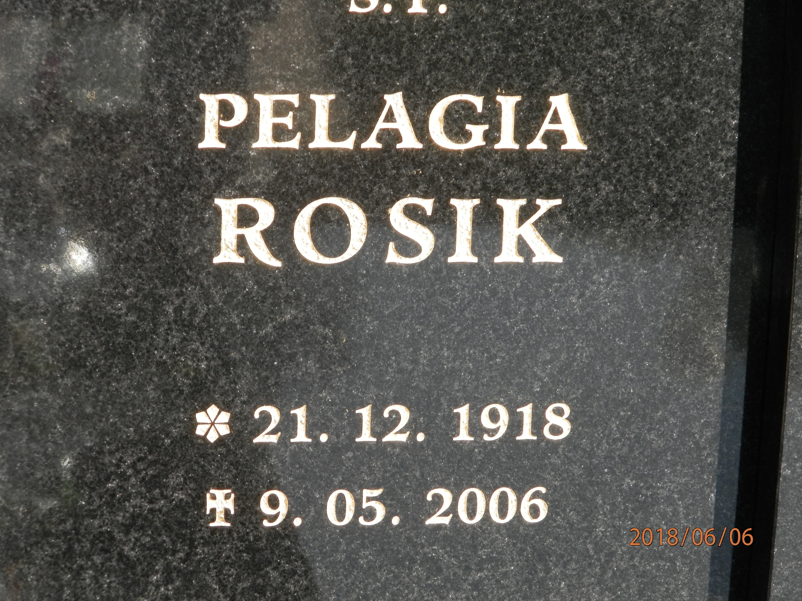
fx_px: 3058
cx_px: 401
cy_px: 300
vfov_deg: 11.2
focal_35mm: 132
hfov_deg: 14.9
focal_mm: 23.6
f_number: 4.7
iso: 100
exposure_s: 1/160
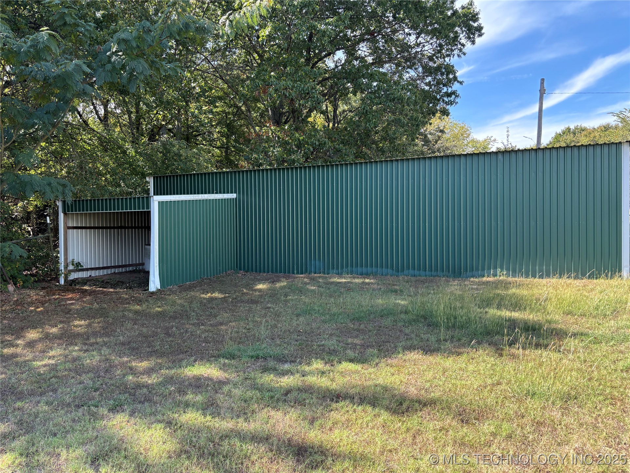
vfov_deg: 53.1
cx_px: 315
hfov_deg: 67.3
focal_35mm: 26
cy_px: 236
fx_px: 473
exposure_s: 1/437
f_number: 1.6
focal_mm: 5.96
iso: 50
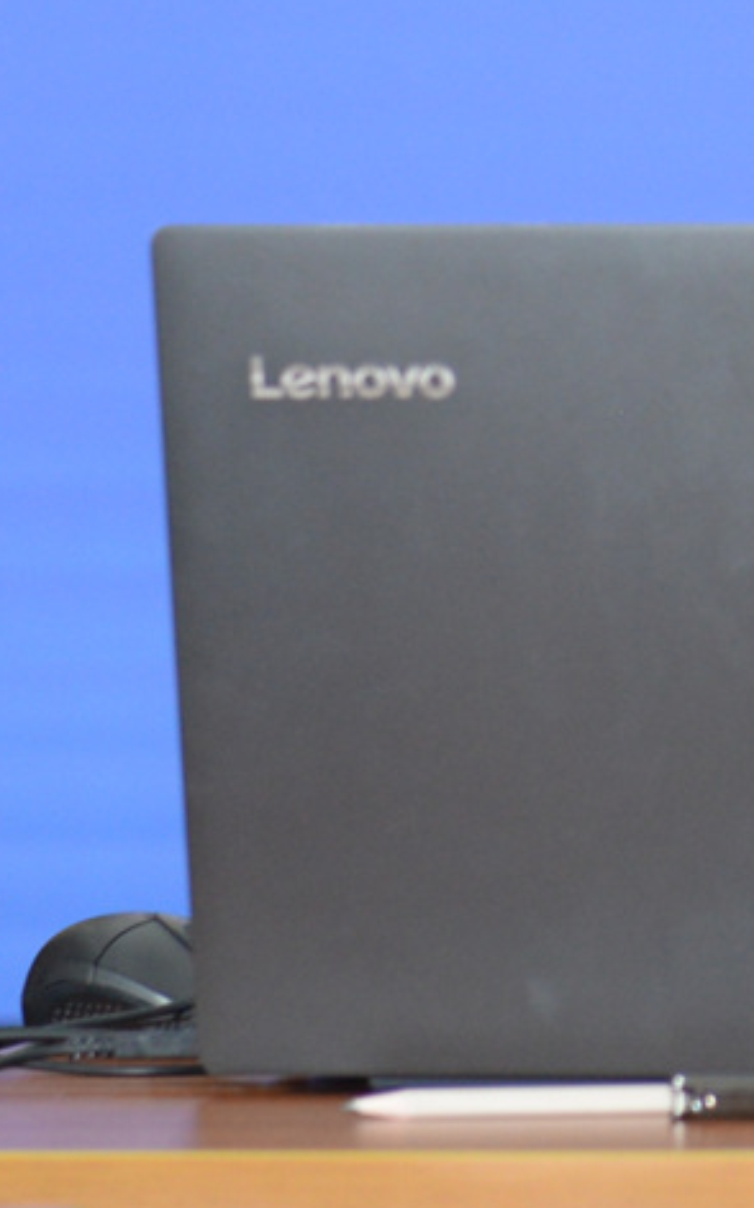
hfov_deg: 4.2
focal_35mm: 303
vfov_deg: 6.9
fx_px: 9971
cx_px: 1854
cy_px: -165
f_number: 3.5
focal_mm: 70
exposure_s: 1/125
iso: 800
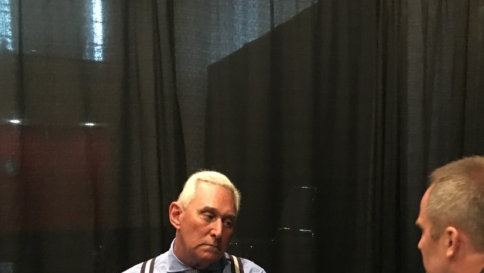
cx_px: 322
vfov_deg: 25.3
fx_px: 591
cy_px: 241
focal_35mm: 46
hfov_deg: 43.9
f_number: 2.2
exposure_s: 1/15
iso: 320
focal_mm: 4.15
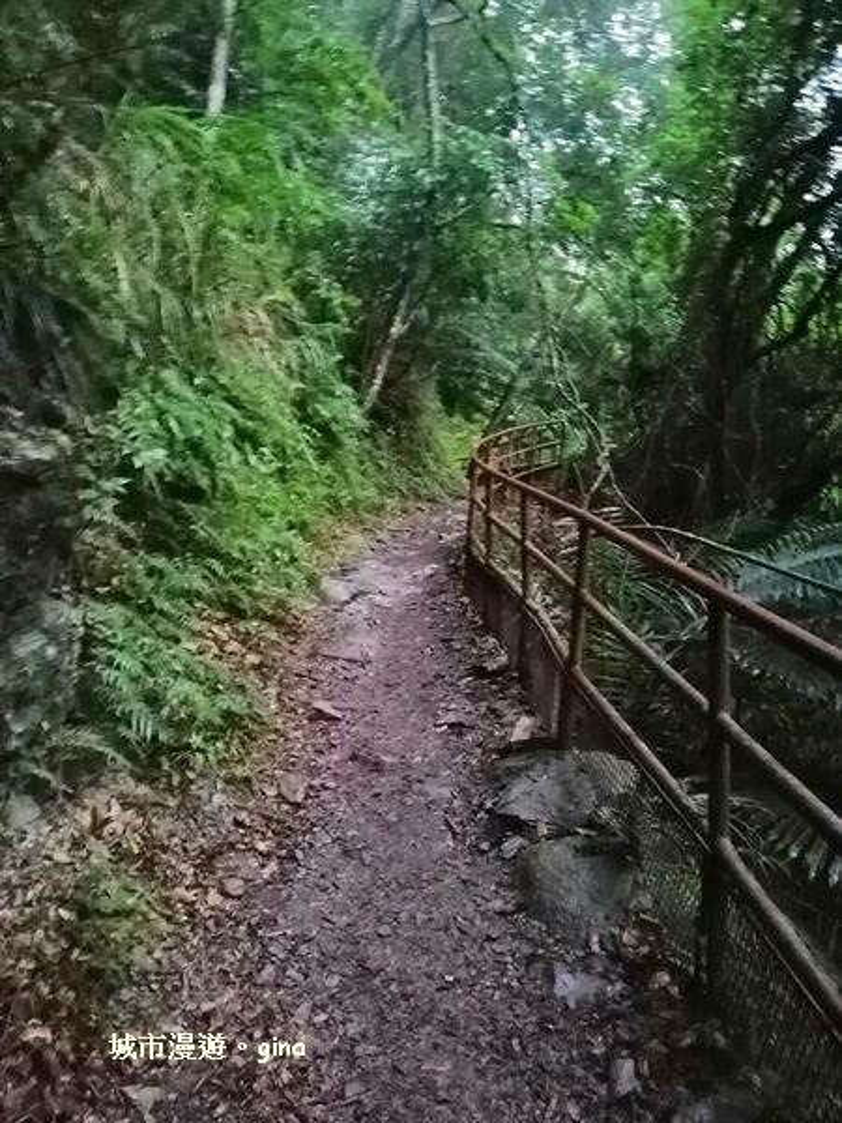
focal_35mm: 26
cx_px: 421
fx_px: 843
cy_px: 562
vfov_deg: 67.3
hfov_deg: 53.1
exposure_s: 1/13.3
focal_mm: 3.81
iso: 1600
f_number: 2.2
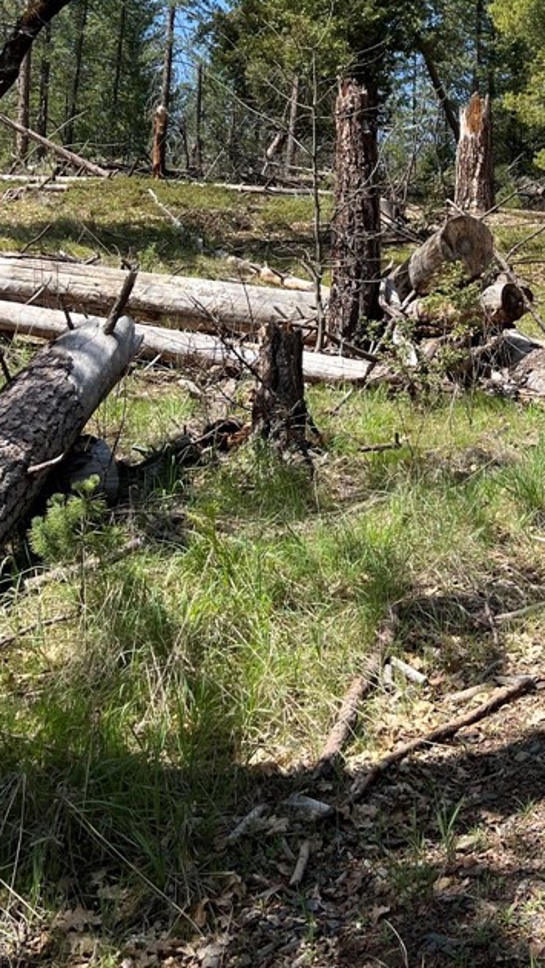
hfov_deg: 25.5
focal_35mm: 46
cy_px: 316
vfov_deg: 43.9
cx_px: 445
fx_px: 1182
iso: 50
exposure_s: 1/2045
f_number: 1.5
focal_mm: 5.7
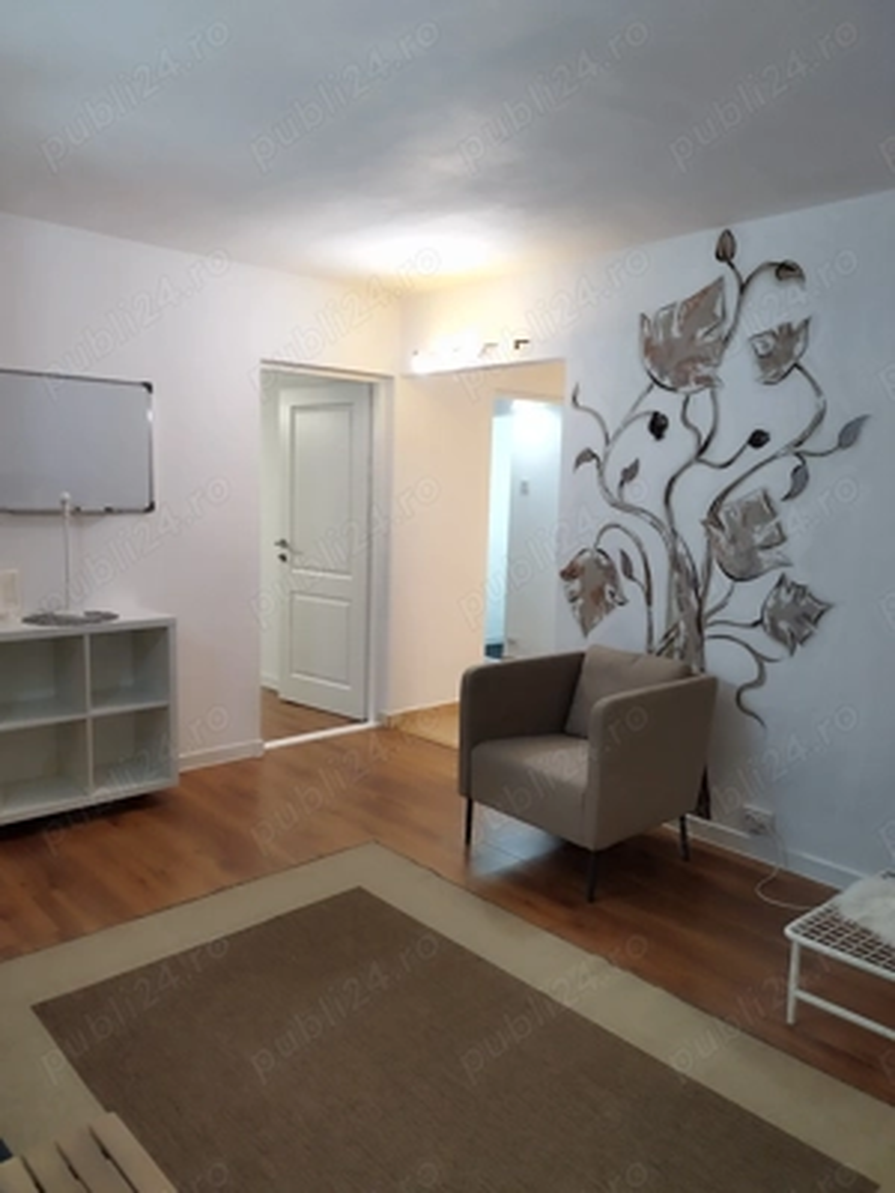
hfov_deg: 51.4
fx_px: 931
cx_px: 448
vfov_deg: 65.3
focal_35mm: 27
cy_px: 596
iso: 181
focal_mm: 4.7
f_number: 1.79
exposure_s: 1/50
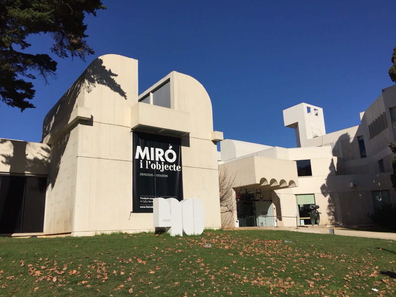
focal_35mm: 29
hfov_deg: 61.7
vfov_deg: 48.2
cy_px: 148
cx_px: 198
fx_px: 332
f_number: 2.2
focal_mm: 4.15
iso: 32
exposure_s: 1/5650
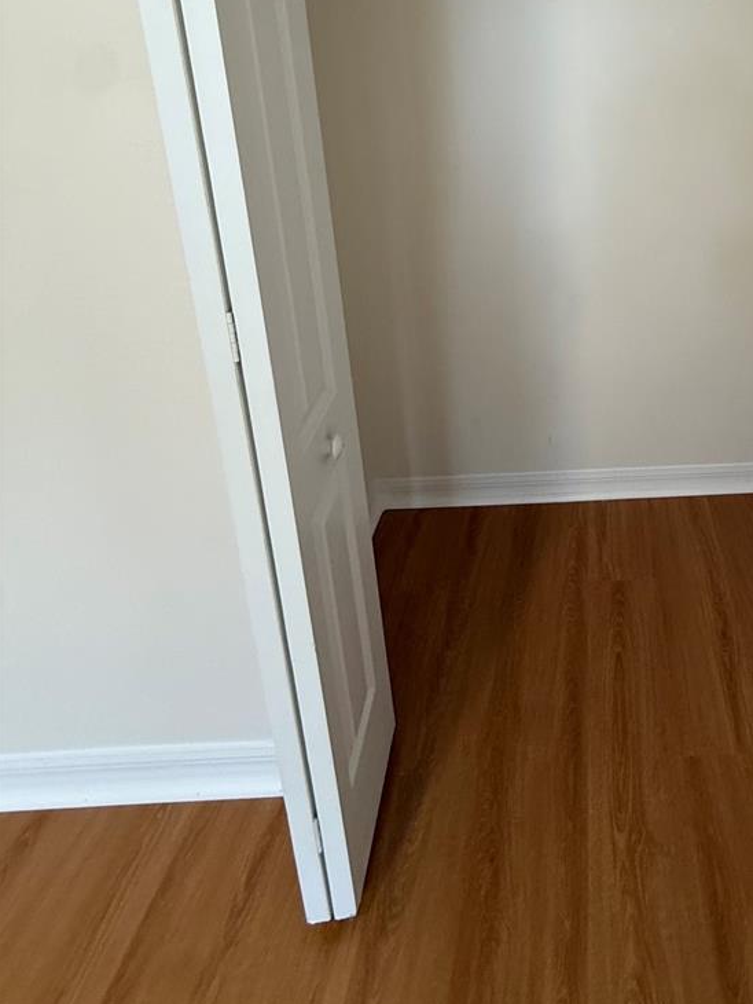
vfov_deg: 66.8
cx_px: 616
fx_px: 667
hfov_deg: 54.4
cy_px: 195
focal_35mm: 23
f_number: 2.2
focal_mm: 2.22
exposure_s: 1/60
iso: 200
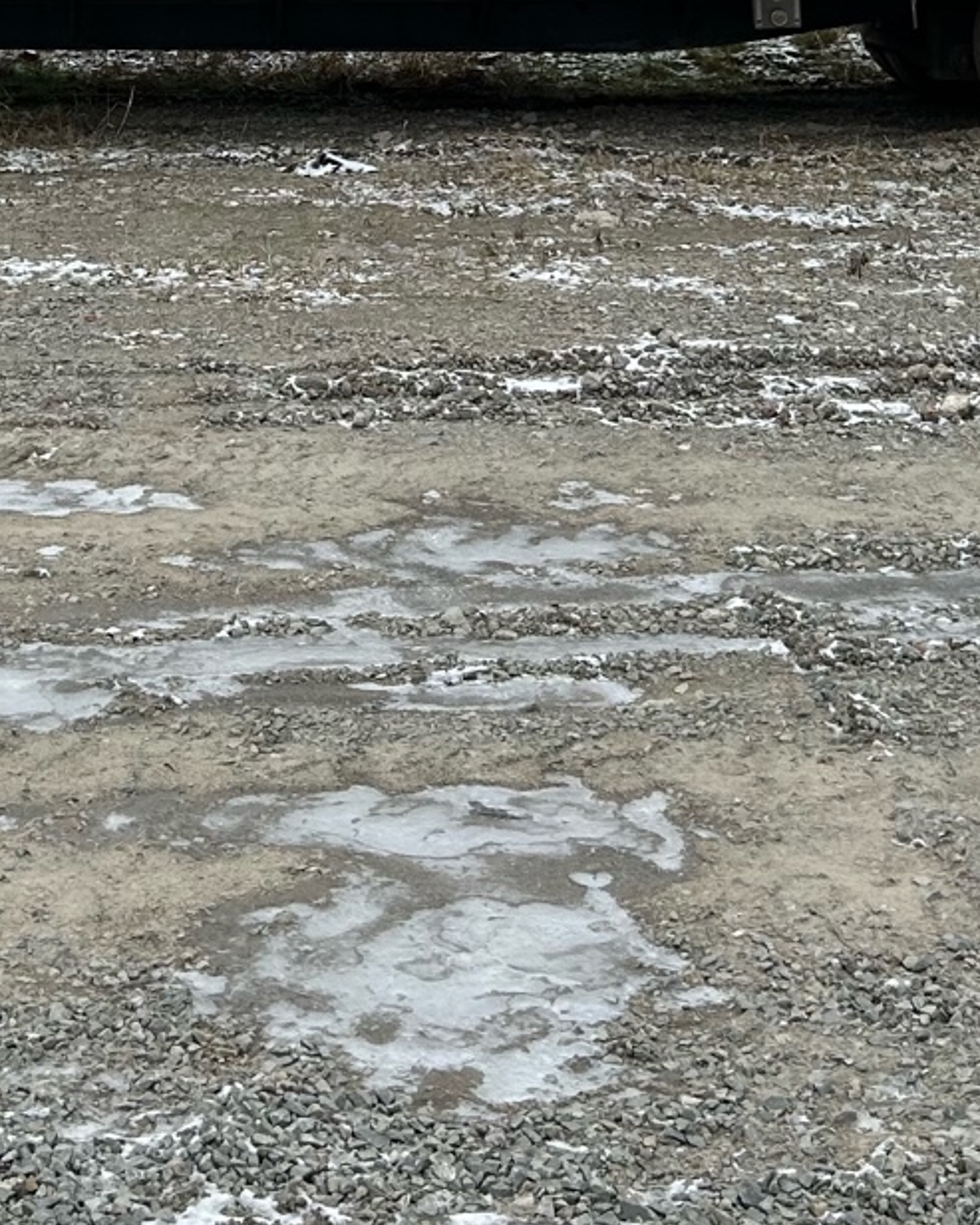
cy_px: -171
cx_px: 227
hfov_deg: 18.4
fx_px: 3008
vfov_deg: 21.6
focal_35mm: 83
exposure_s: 1/1449
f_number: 1.5
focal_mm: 5.7
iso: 50
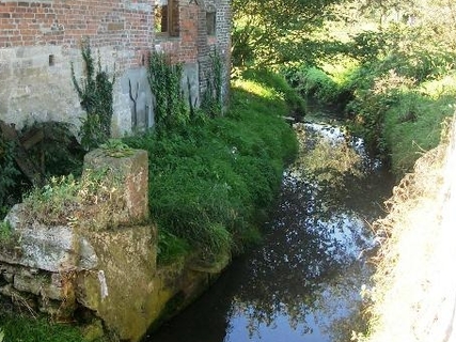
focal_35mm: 45
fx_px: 593
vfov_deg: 32.1
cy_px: 142
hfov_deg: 41.8
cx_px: 177
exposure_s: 1/125
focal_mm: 5.7
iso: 80
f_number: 2.9
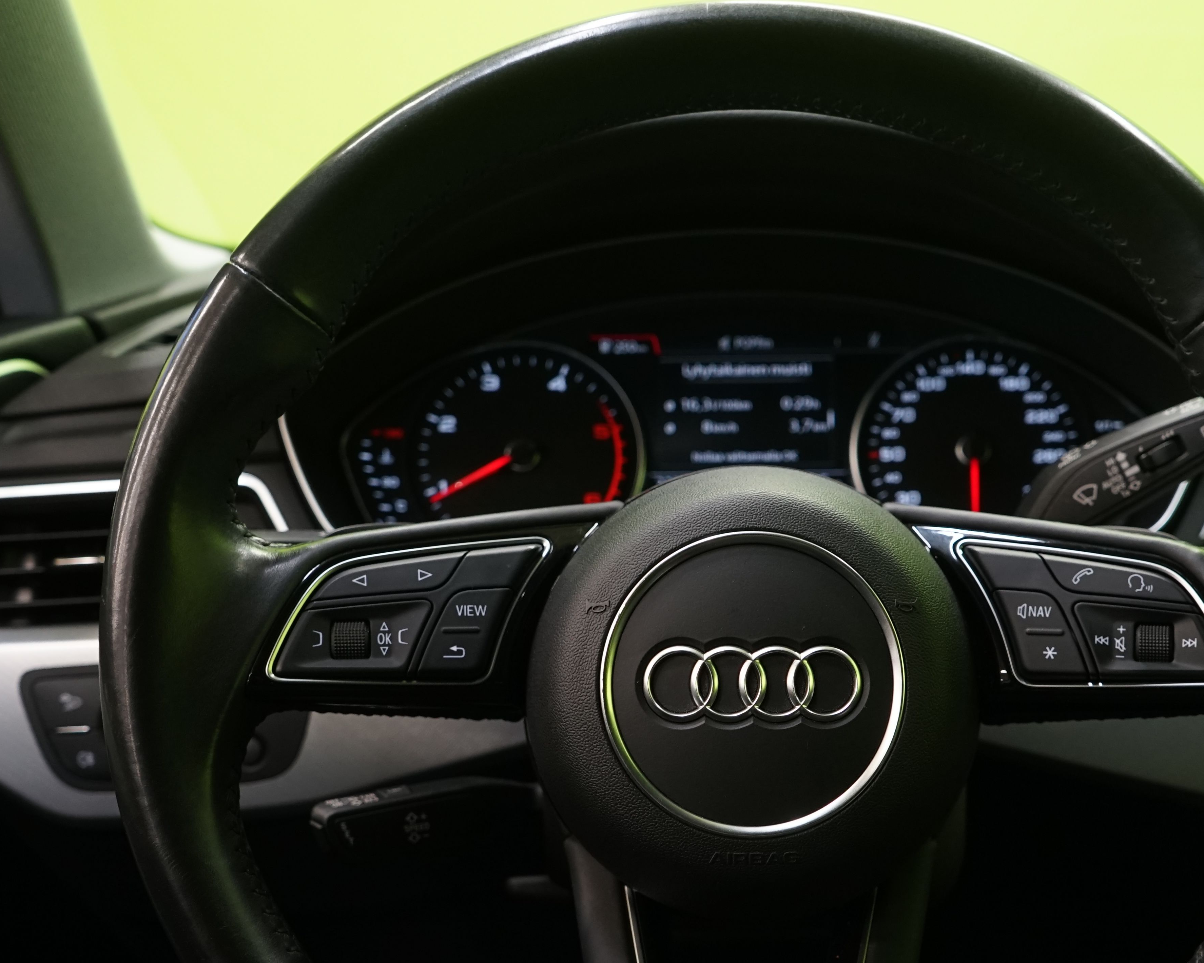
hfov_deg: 40.0
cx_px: 759
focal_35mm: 46
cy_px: 651
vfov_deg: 32.4
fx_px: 1639
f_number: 5
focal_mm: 29
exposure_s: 1/15
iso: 1000
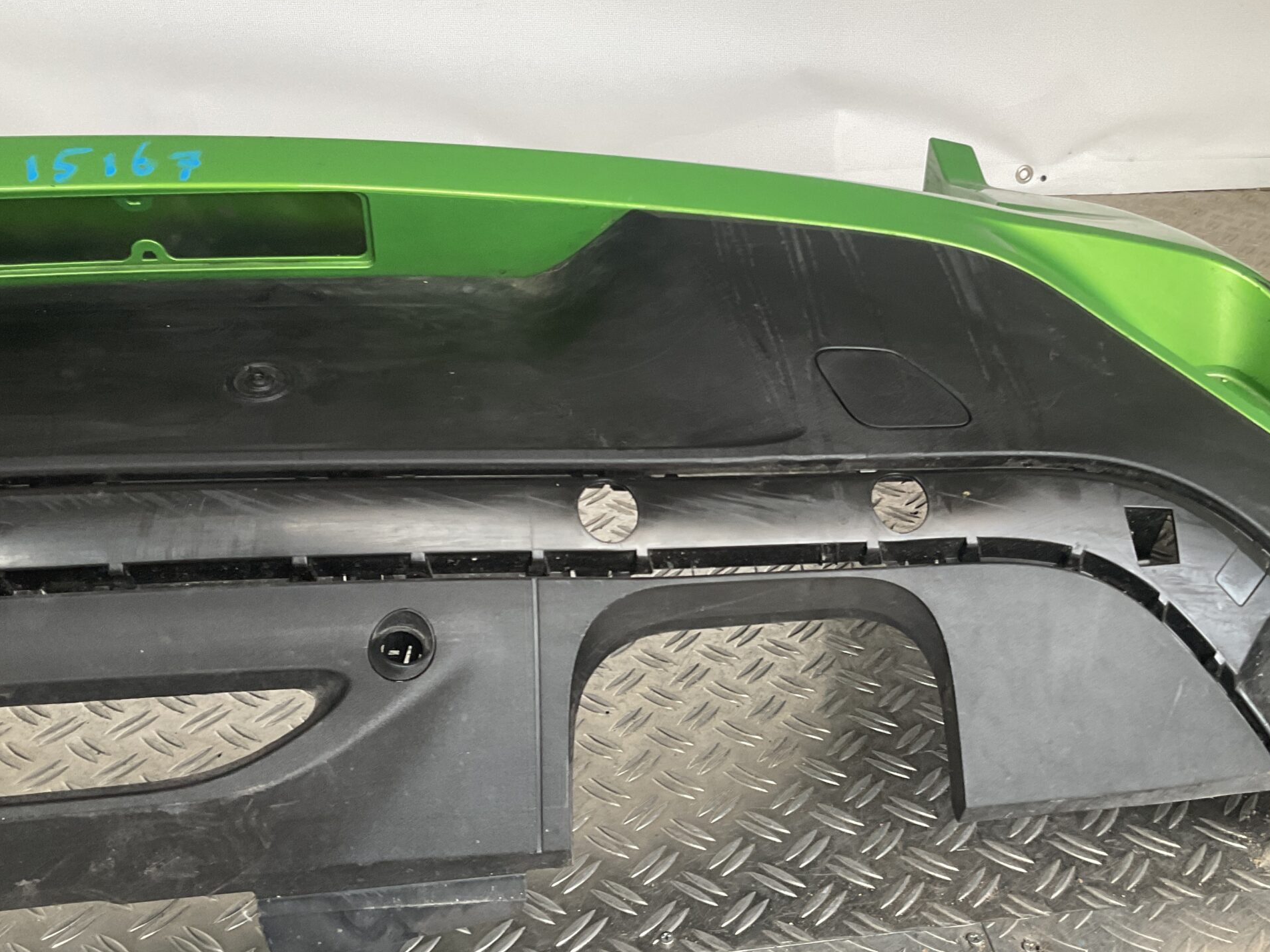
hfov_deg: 47.7
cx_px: 735
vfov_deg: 36.8
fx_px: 1431
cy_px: 520
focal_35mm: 39
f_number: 1.8
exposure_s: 1/120
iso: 50
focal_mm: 3
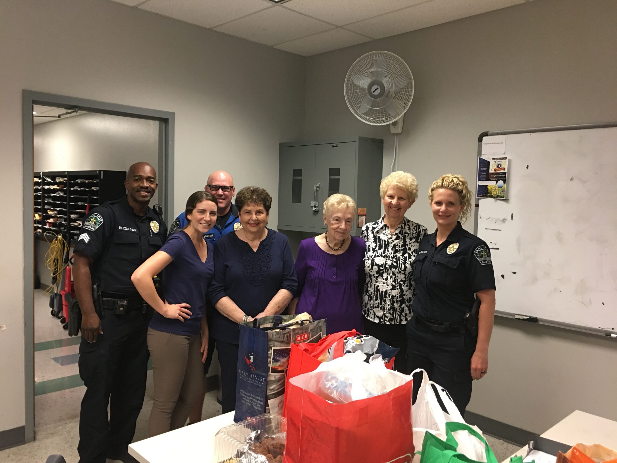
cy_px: 232
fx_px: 517
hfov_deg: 61.7
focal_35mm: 29
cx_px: 308
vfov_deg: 48.2
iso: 64
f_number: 2.2
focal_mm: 4.15
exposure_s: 1/15
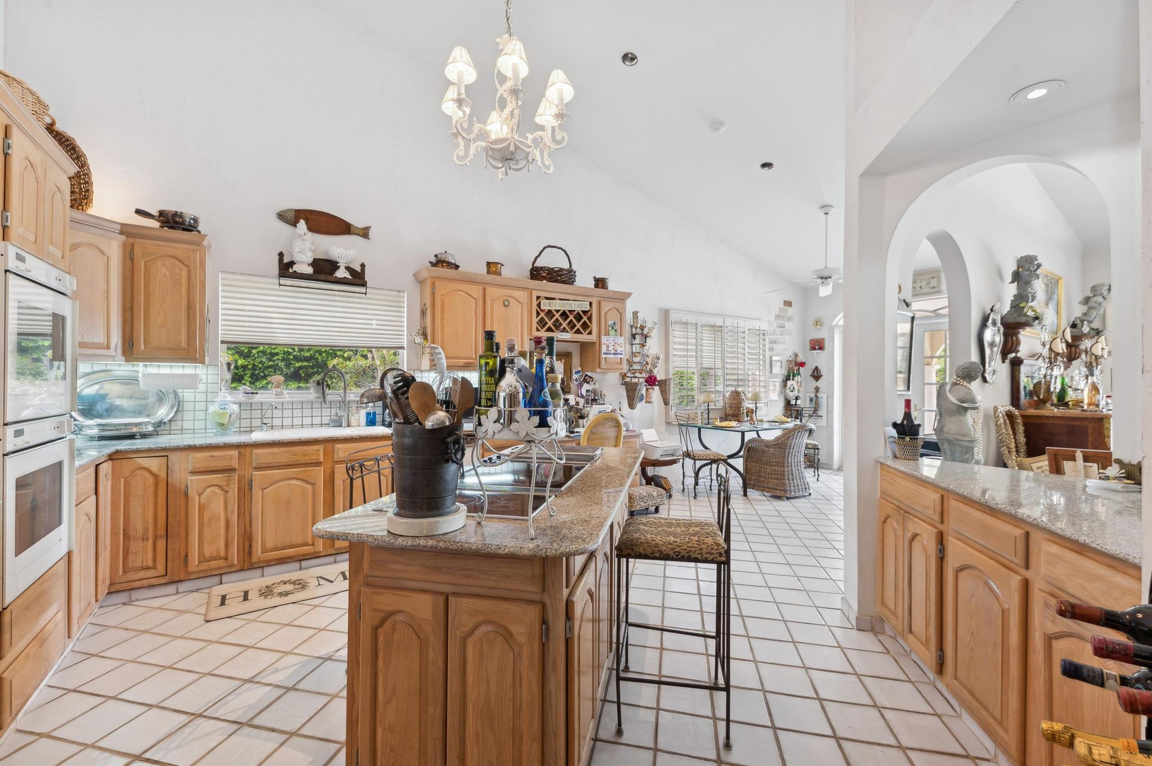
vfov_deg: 77.2
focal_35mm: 15
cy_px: 383
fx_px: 480
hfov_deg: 100.4
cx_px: 576
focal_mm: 15
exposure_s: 1/2.5
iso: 100
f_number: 8
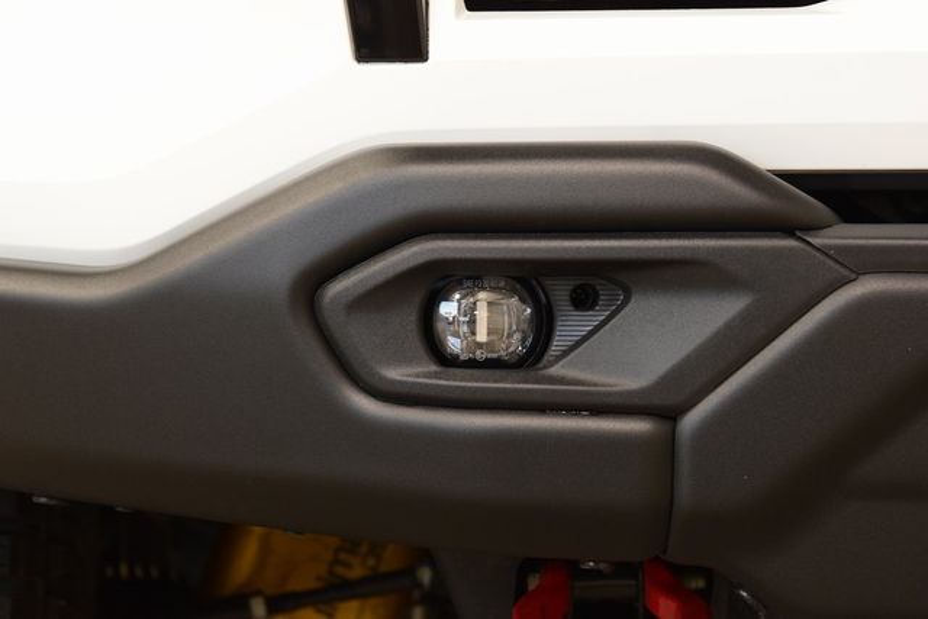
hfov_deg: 19.5
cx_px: 464
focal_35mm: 105
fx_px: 2707
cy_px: 310
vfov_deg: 13.0
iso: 1600
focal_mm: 70
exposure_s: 1/30
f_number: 6.3
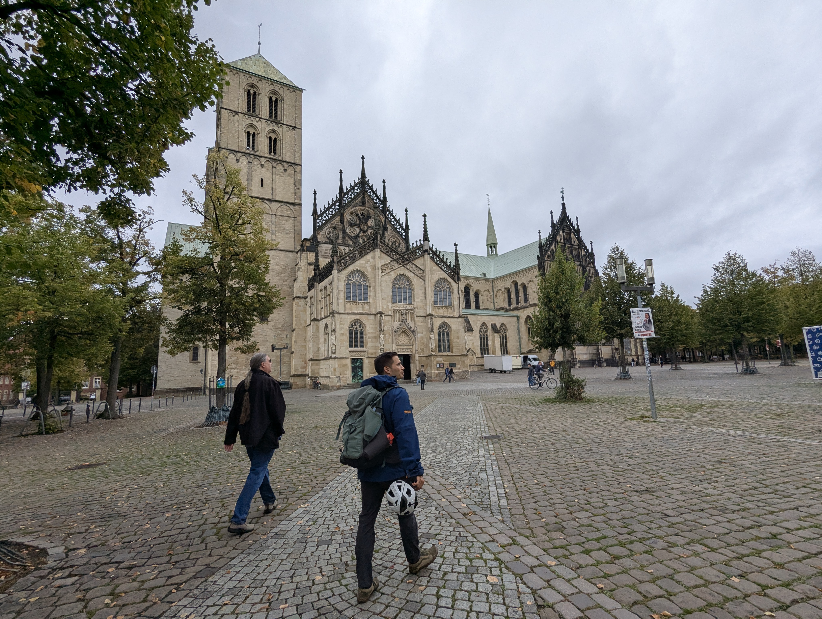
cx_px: 411
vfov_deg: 78.2
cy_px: 310
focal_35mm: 16
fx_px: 380
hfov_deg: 94.4
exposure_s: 1/392
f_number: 2.2
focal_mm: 2.35
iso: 47
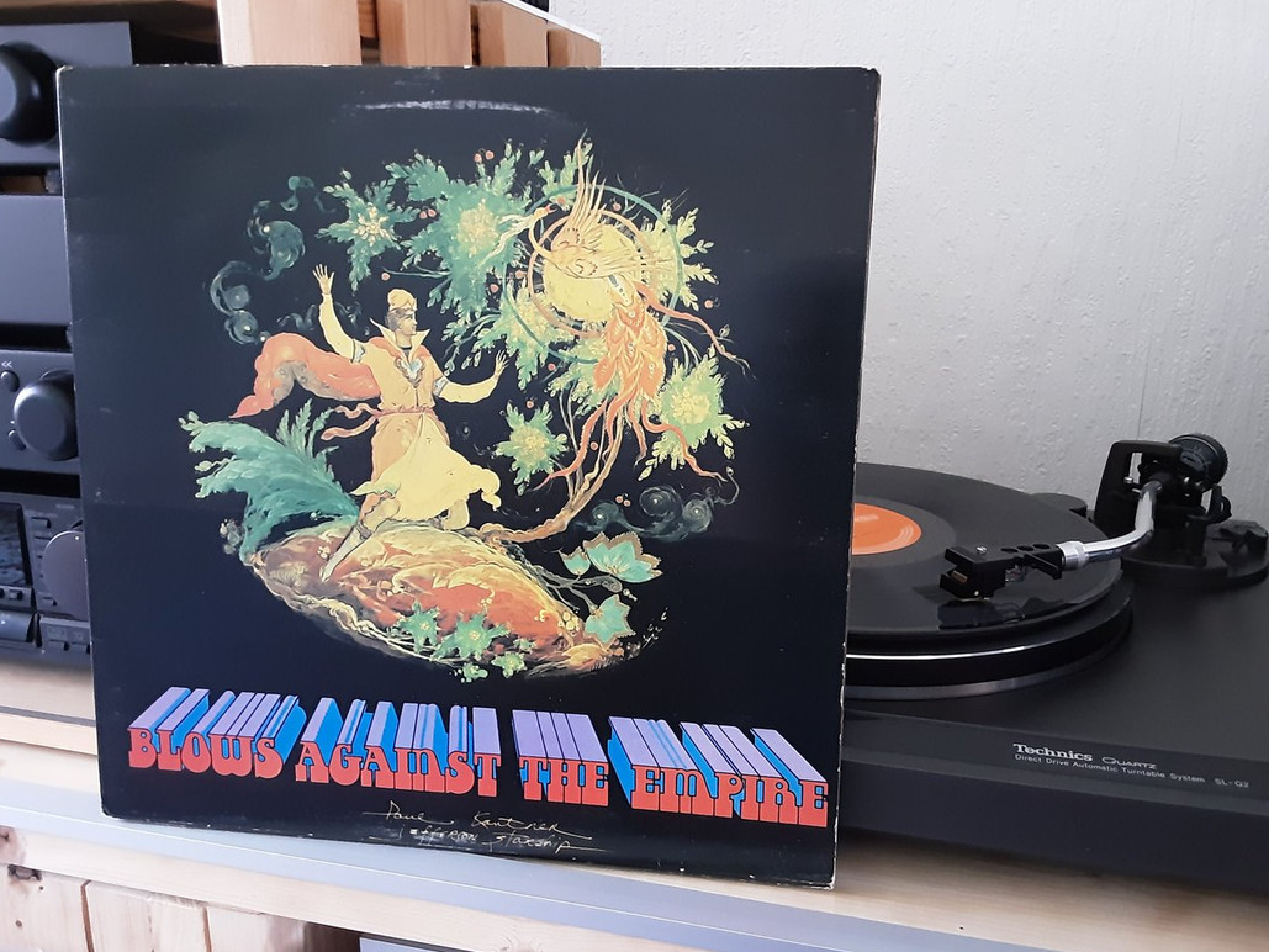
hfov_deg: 63.4
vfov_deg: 49.8
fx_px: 1027
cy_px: 474
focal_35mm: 28
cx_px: 647
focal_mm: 2.91
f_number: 1.9
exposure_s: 1/20
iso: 500
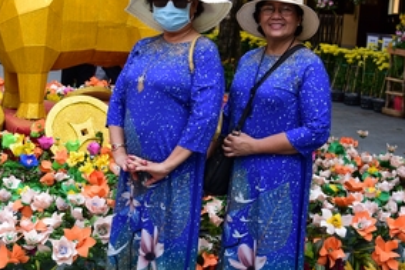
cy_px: 87
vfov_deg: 19.1
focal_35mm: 71
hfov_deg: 28.2
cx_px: 125
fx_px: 798
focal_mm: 31
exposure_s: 1/160
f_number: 4.5
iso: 160
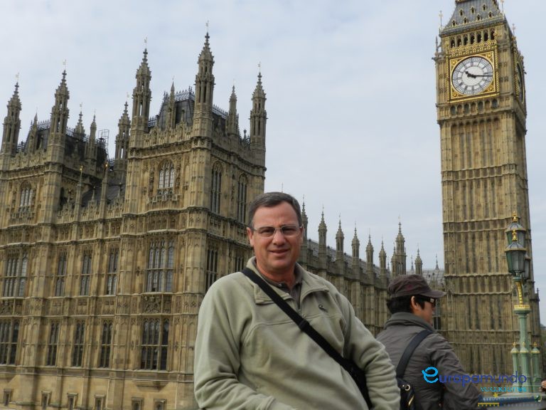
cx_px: 273
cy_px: 205
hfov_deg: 49.0
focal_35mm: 38
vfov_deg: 37.7
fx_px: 599
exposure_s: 1/1000
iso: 160
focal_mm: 6.7
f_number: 4.5
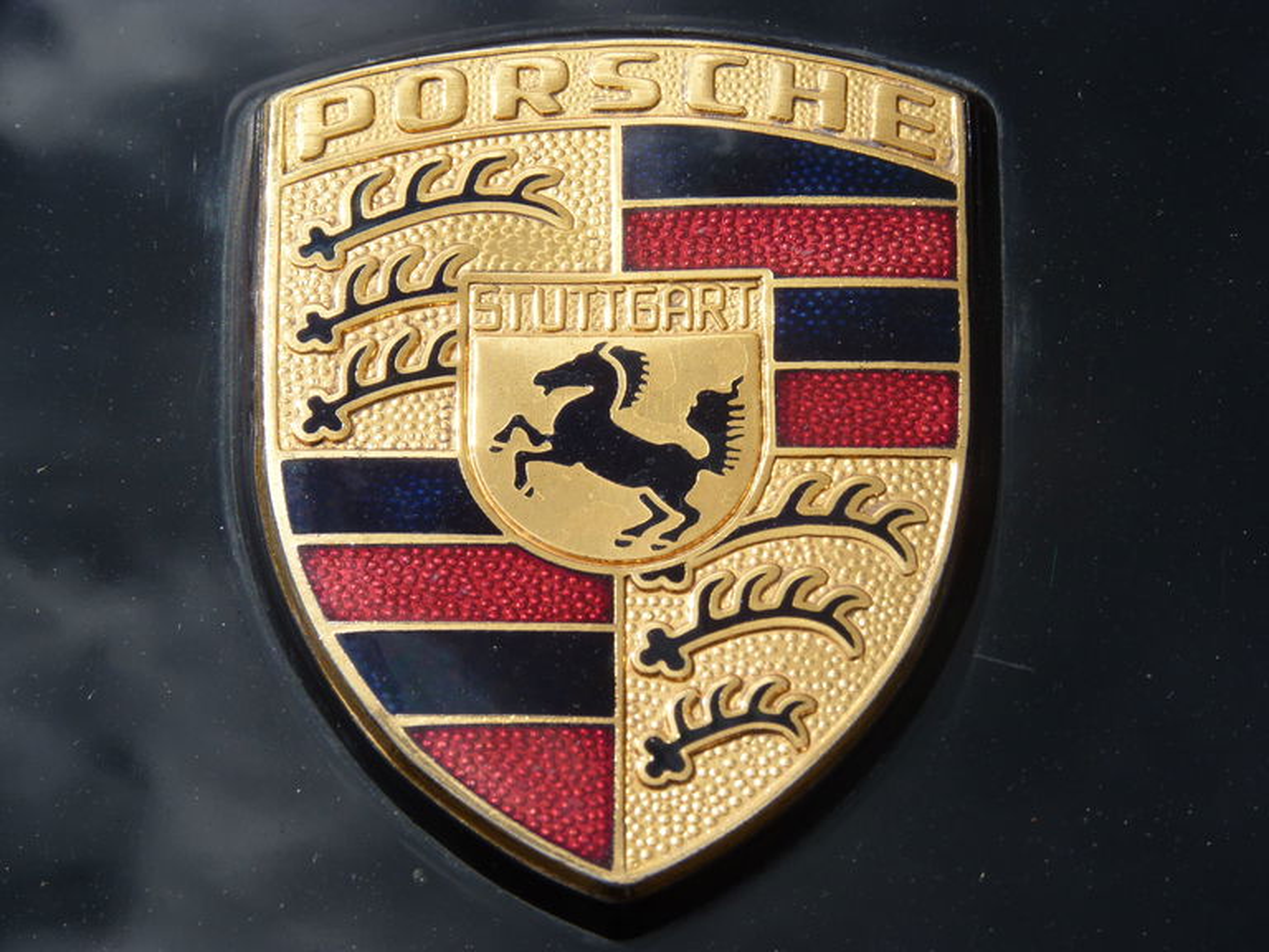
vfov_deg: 14.1
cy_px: 476
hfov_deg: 18.7
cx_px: 634
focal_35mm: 105
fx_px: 3849
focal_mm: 18.7
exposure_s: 1/500
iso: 80
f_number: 5.6
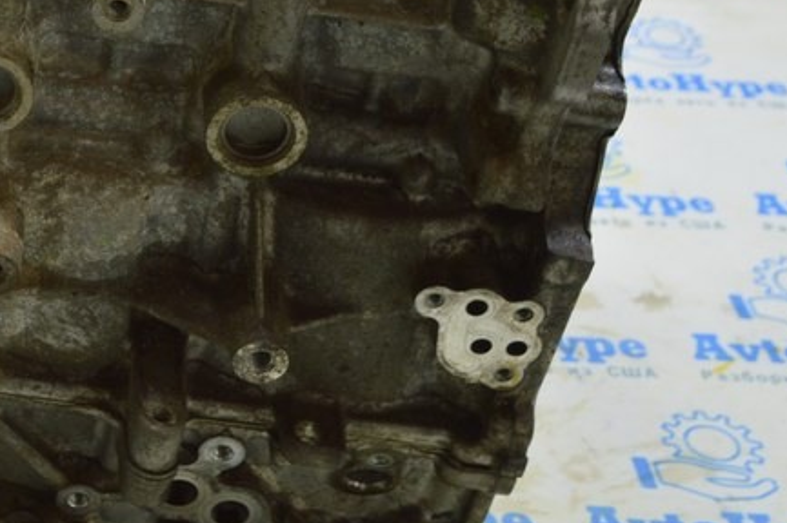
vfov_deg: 17.3
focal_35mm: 78
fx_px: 1704
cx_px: -73
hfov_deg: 24.3
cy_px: 108
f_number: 5.6
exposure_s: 1/20
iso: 400
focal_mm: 22
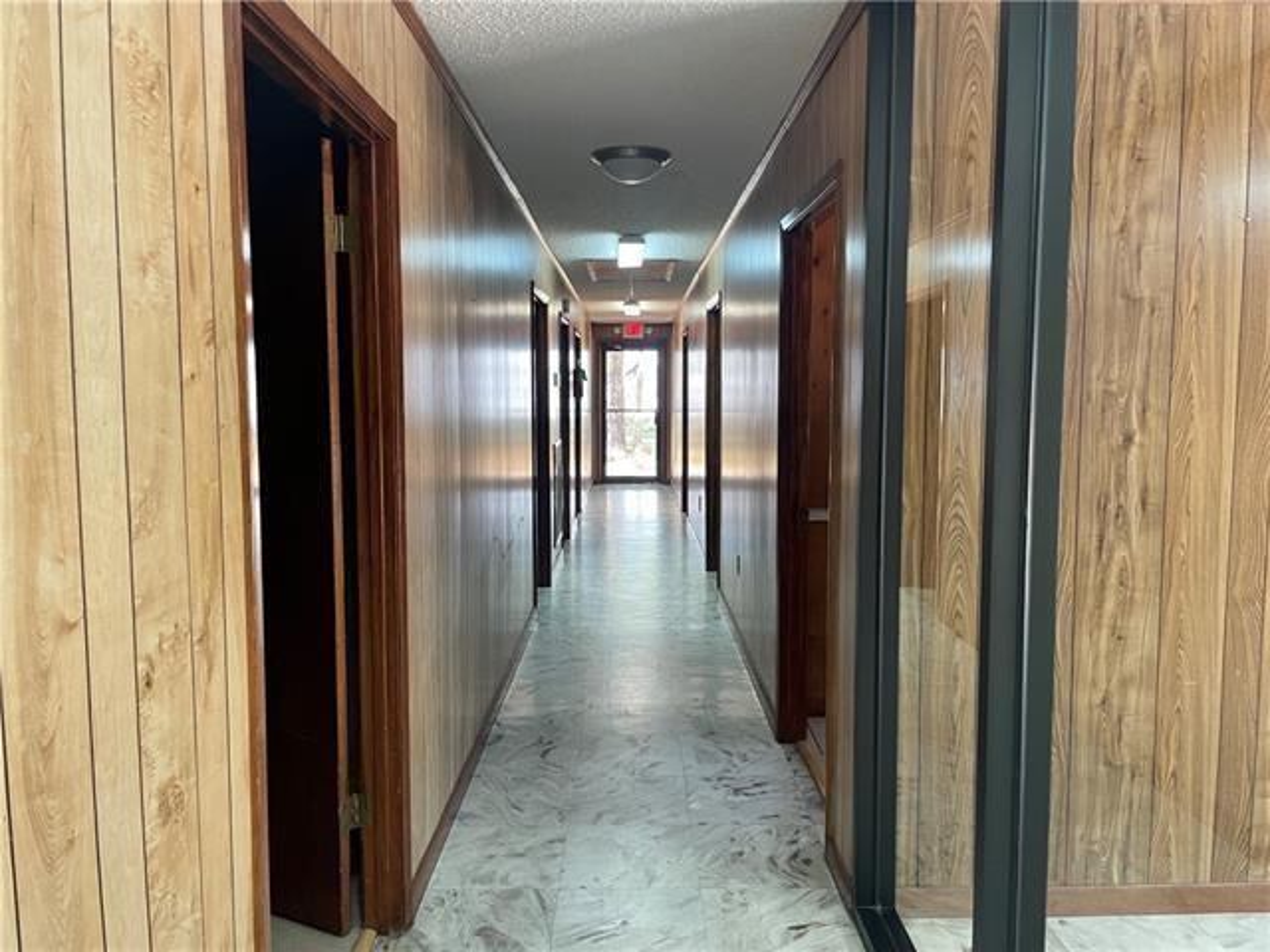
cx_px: 635
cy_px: 476
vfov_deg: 53.1
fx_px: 954
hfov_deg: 67.3
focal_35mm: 26
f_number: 1.6
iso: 125
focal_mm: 4.2
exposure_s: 1/60
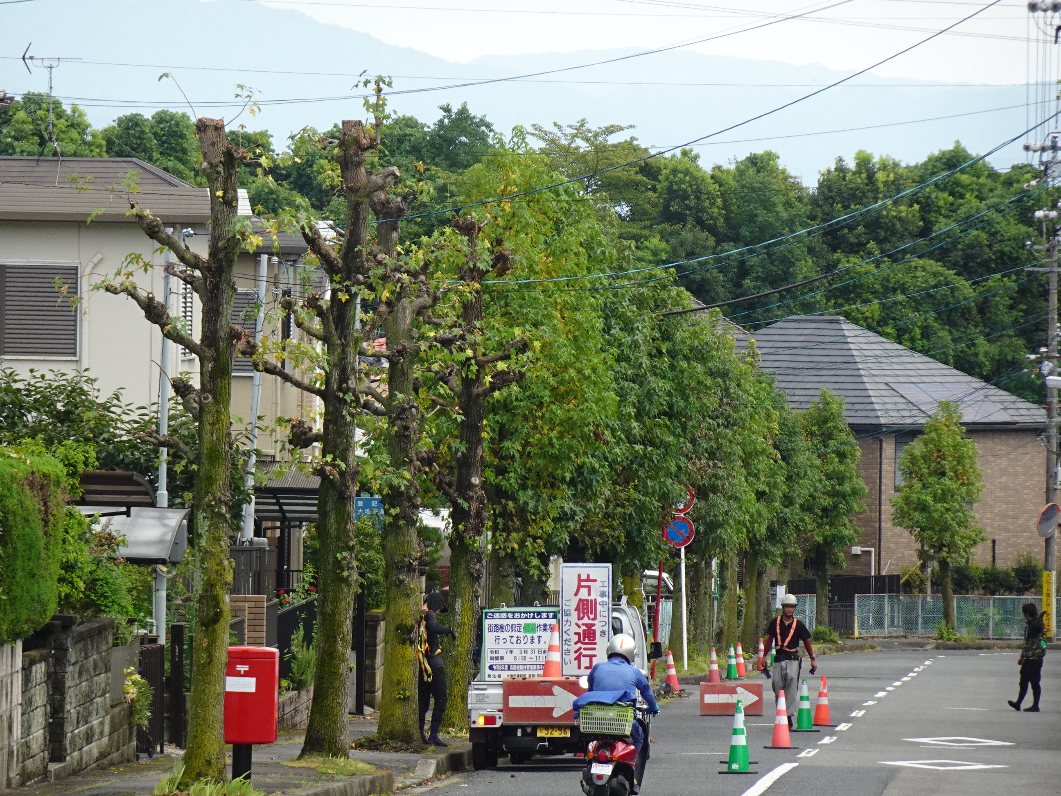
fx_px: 9931
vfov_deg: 4.6
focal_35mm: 324
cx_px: 530
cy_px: 398
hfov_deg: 6.1
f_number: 6.3
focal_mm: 52.58
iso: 160
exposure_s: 1/250
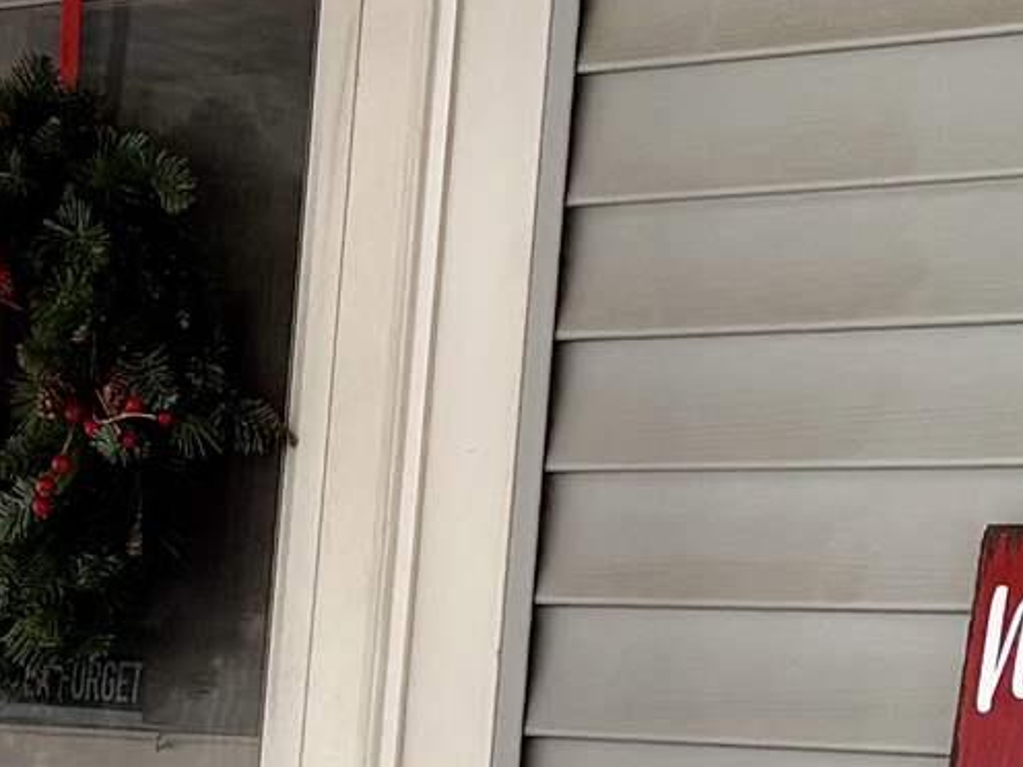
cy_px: 753
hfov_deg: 12.3
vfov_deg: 9.2
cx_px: 390
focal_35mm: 161
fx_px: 4758
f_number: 1.6
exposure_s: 1/1001
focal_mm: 5.96
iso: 64
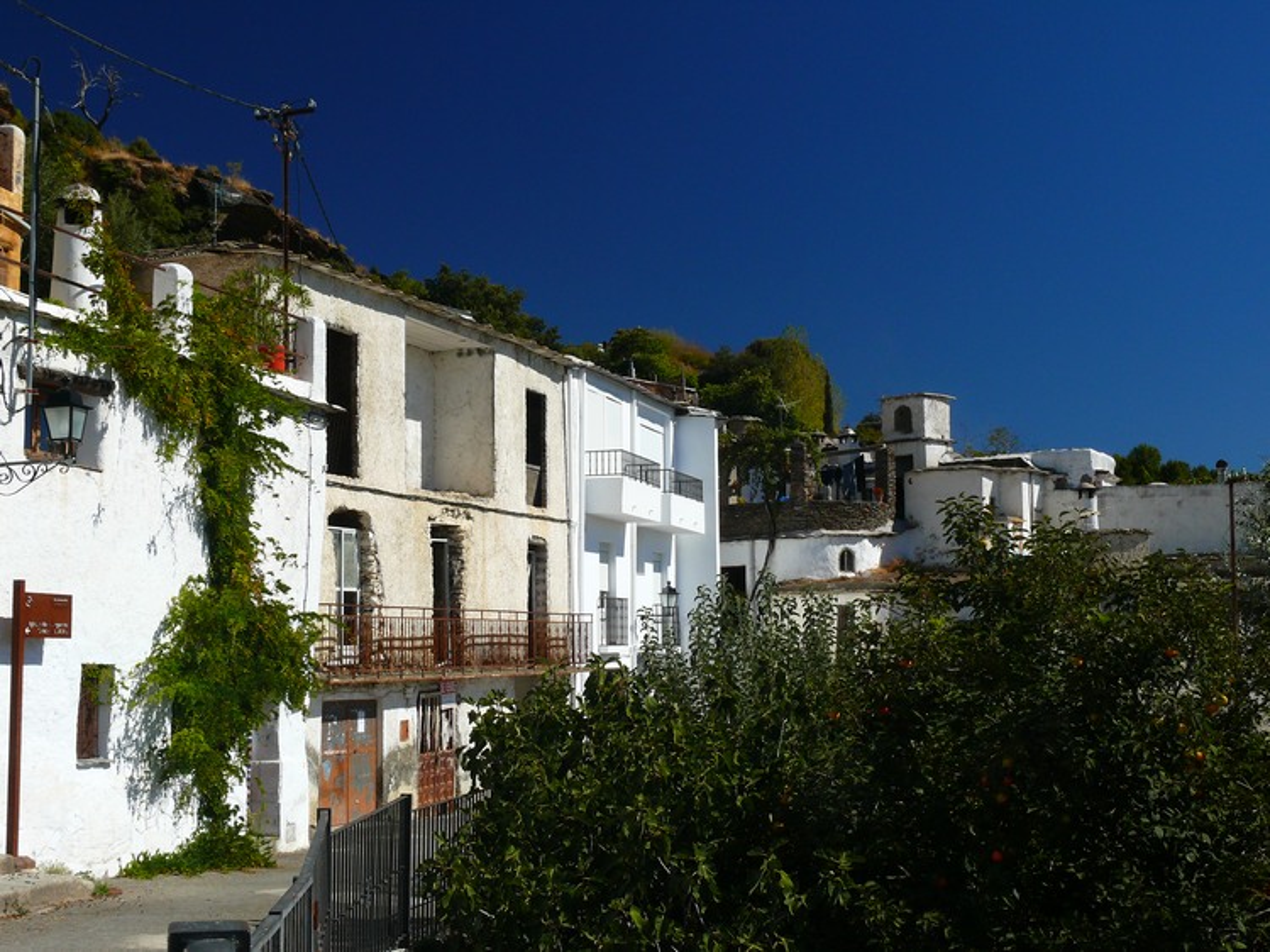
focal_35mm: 52
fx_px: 1907
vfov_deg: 28.0
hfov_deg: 36.8
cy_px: 476
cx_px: 635
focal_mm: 11
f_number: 5.6
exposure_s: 1/250
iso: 100
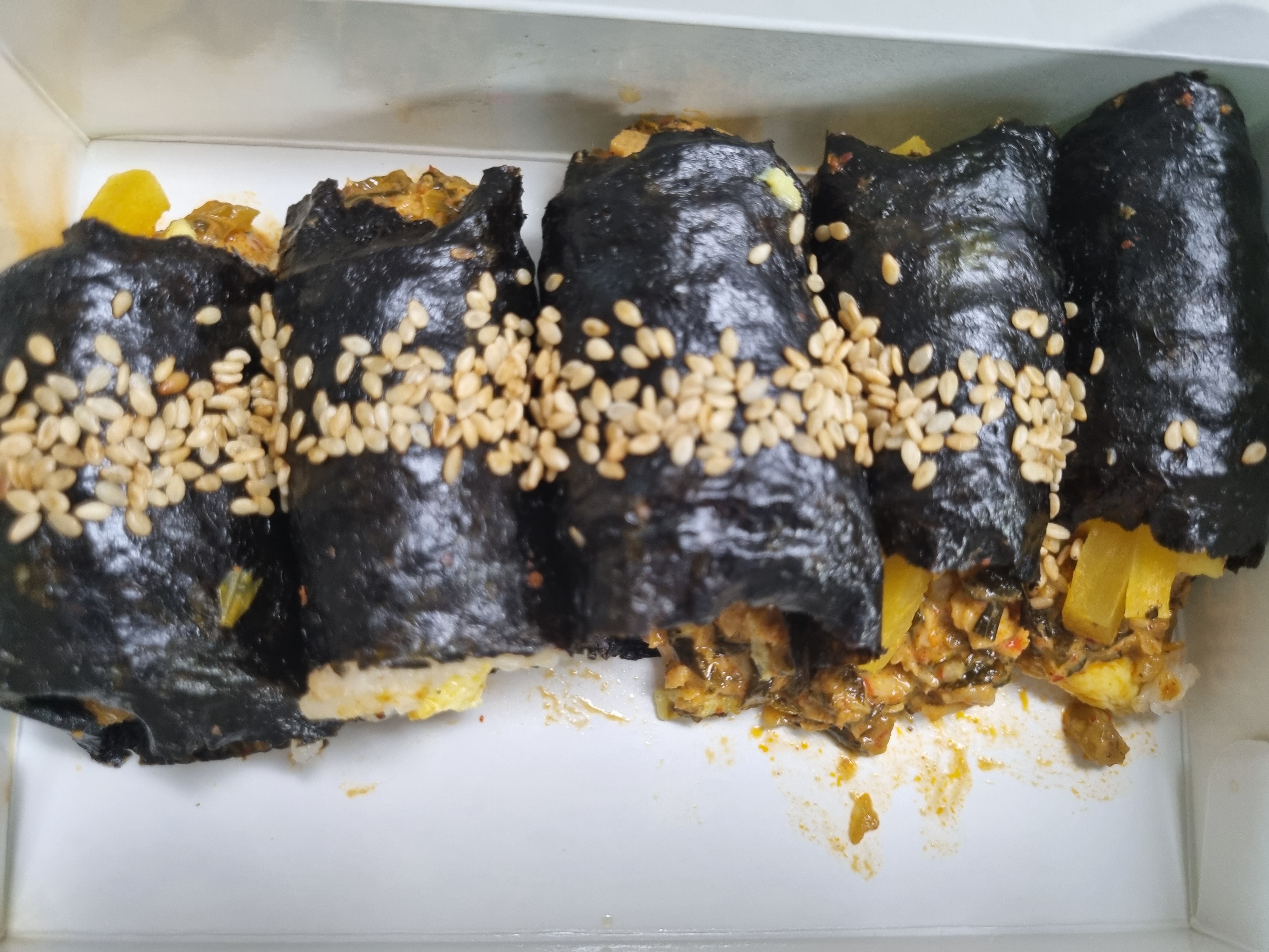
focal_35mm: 26
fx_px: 953
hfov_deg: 67.3
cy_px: 476
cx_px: 634
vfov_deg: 53.1
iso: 320
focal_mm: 5.4
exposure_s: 1/40
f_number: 1.8
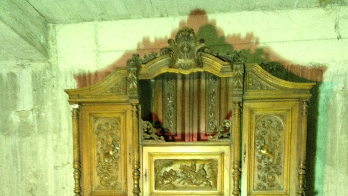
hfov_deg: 40.6
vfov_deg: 22.0
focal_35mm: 51
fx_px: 471
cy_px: 224
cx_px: 174
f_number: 2.4
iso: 250
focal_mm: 4.28
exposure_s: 1/20
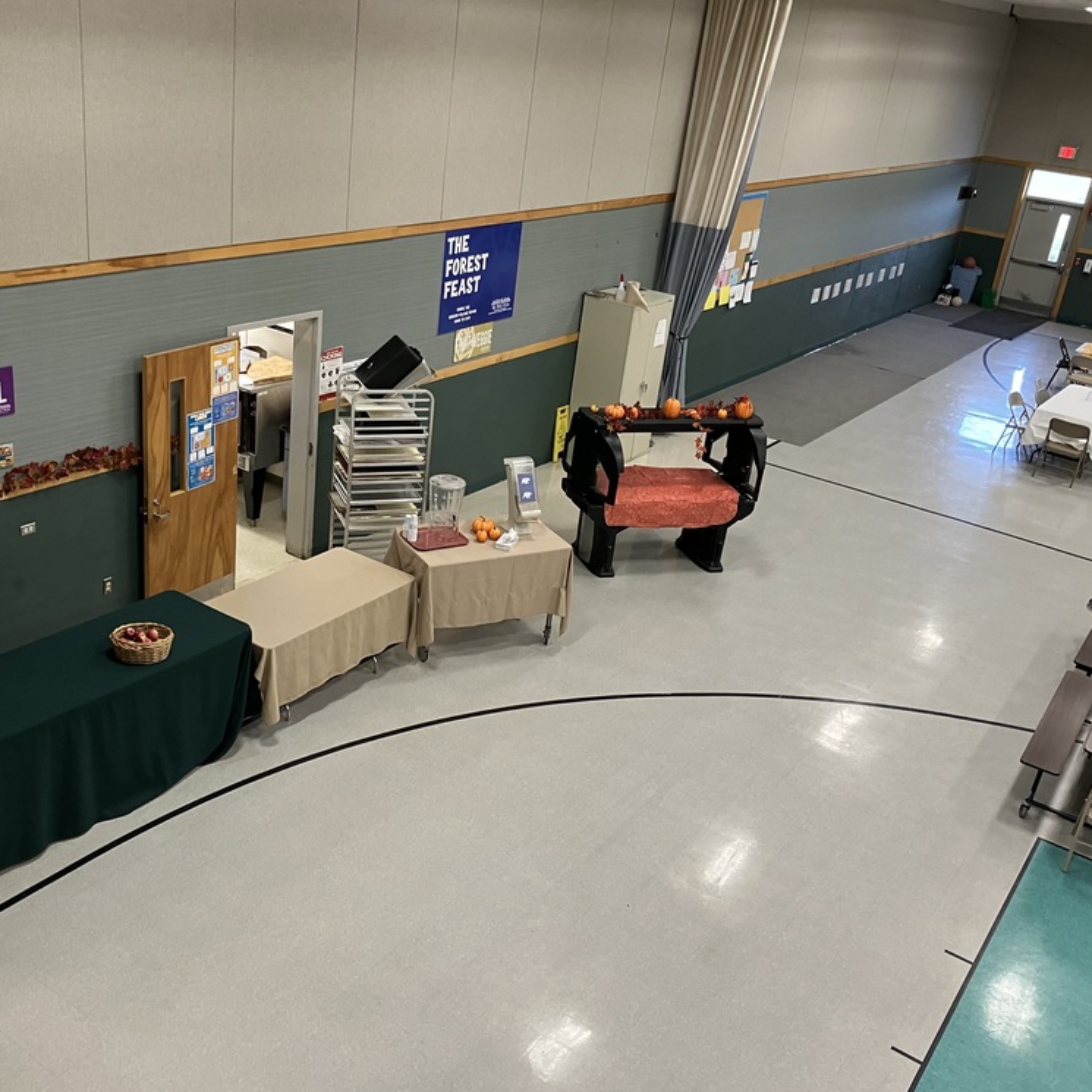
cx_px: 498
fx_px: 1213
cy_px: 551
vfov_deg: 48.4
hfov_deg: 48.4
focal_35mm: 34
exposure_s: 1/60
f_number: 1.8
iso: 125
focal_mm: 3.99
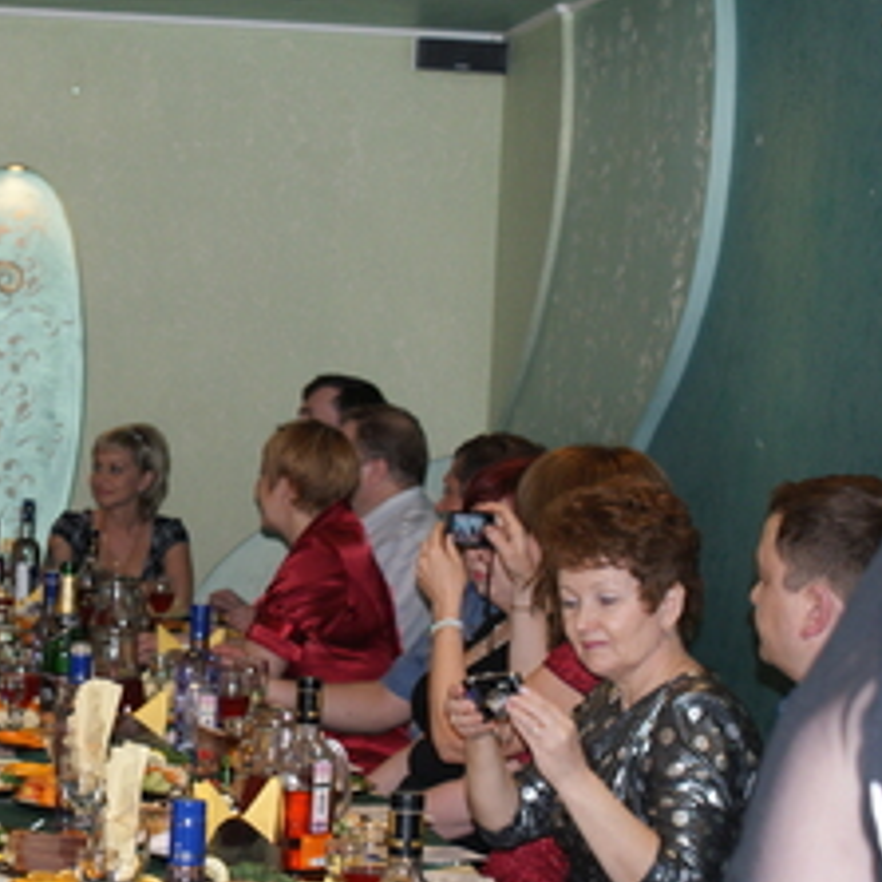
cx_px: 138
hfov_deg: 16.7
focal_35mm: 103
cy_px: 520
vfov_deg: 16.9
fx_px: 2969
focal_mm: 40
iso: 400
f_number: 5.6
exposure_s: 1/60
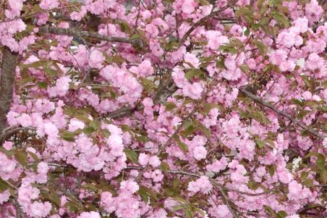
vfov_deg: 8.1
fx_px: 1480
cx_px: 453
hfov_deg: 12.2
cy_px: 401
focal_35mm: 163
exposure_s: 1/125
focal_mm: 24
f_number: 5.6
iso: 250
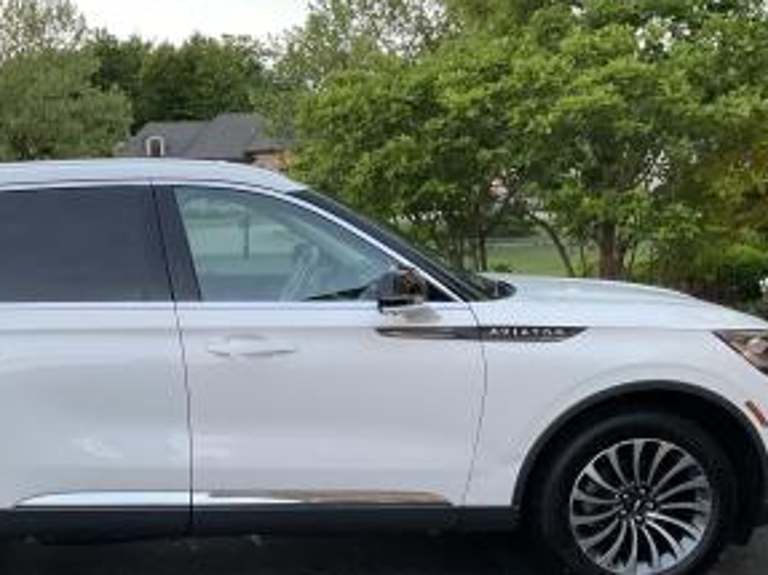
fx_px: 1131
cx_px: 177
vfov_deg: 28.3
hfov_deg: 36.5
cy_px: 388
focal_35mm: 51
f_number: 1.8
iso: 160
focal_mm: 3
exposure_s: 1/60
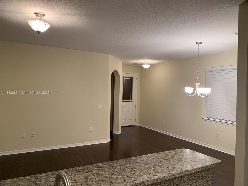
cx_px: 124
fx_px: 186
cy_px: 93
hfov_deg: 67.3
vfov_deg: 53.1
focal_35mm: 26
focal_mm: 4.25
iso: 160
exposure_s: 1/60
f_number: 1.8
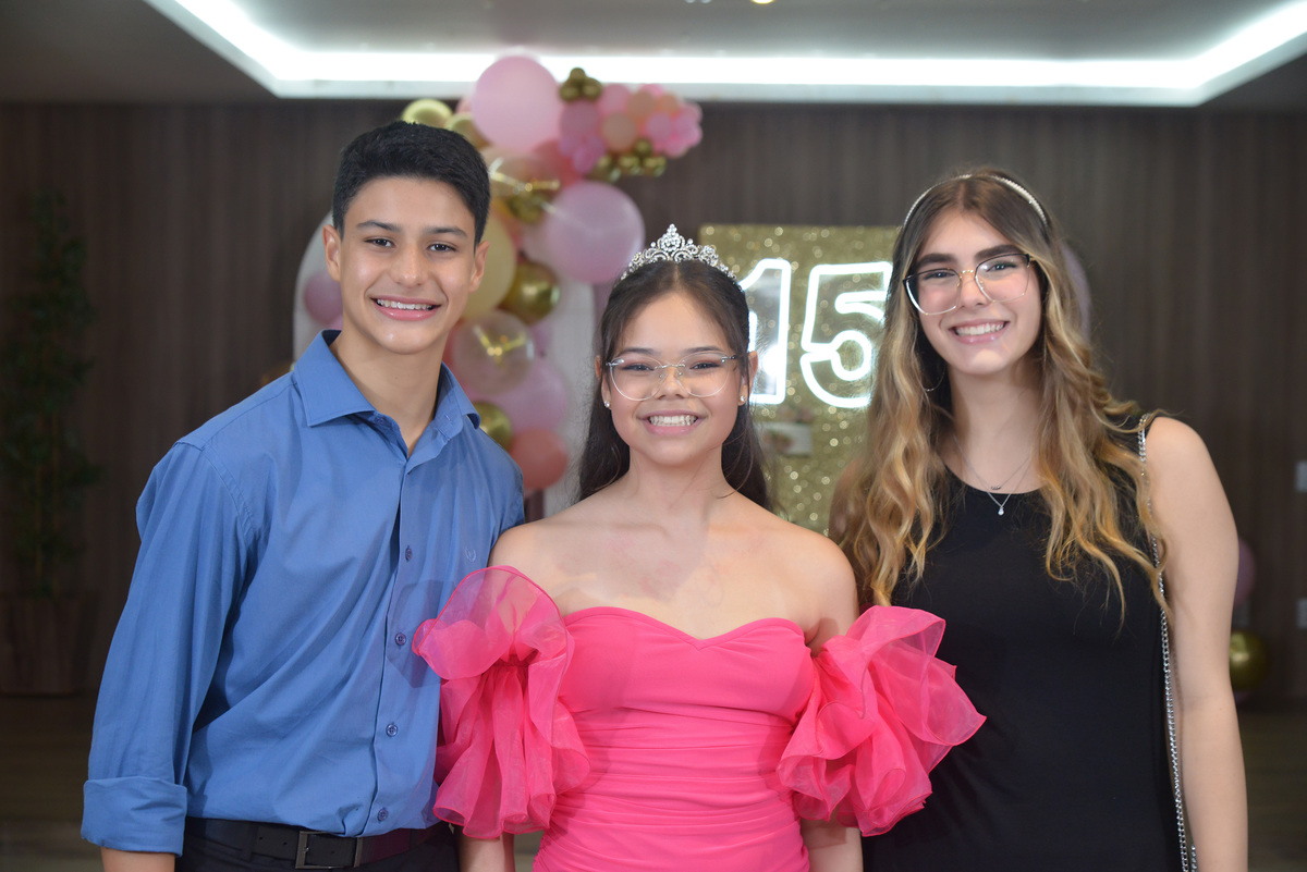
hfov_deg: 26.0
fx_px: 2833
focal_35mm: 78
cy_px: 436
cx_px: 654
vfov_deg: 17.5
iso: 2200
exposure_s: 1/80
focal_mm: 78
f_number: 6.3
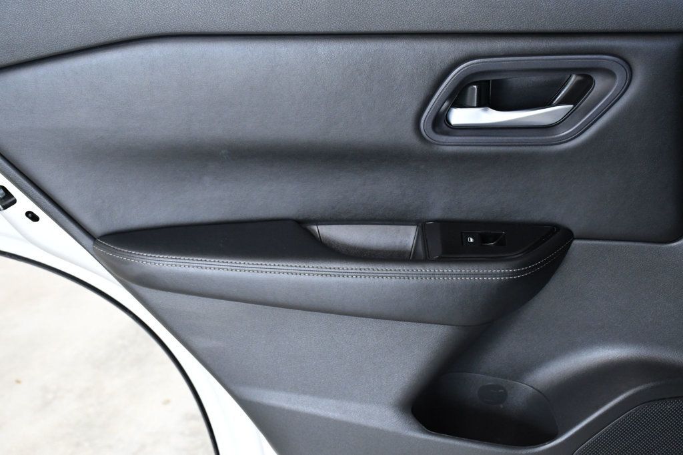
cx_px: 342
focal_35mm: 57
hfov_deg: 35.1
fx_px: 1081
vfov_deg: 23.8
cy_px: 228
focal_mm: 38
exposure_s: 1/160
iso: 2500
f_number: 6.3
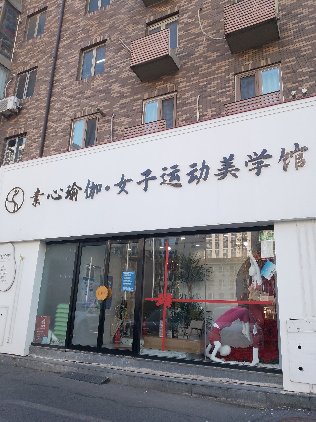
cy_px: 211
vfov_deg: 65.3
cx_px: 158
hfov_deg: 51.4
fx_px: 329
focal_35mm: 27
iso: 50
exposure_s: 1/208
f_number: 1.8
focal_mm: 3.69
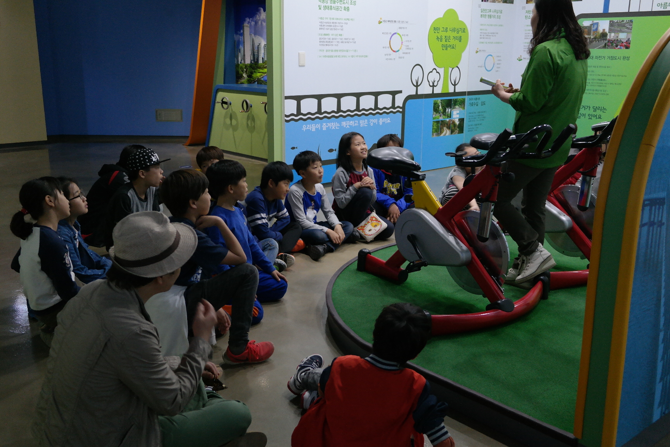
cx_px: 335
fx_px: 670
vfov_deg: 36.9
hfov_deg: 53.1
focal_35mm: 36
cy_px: 224
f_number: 3.5
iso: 800
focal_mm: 24
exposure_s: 1/50
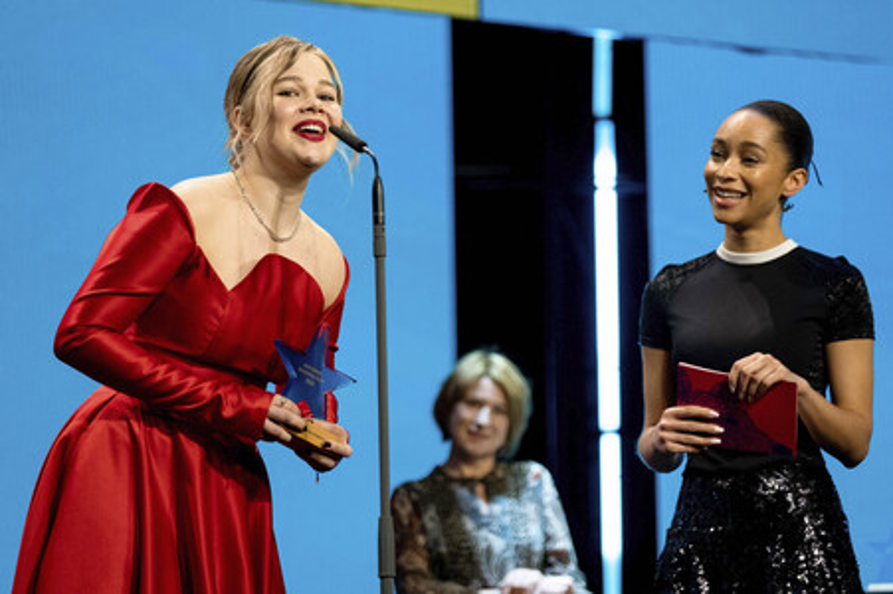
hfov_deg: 11.5
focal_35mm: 179
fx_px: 4437
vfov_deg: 7.7
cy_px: 297
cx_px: 446
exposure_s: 1/340
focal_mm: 119.2
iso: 2500
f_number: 2.8
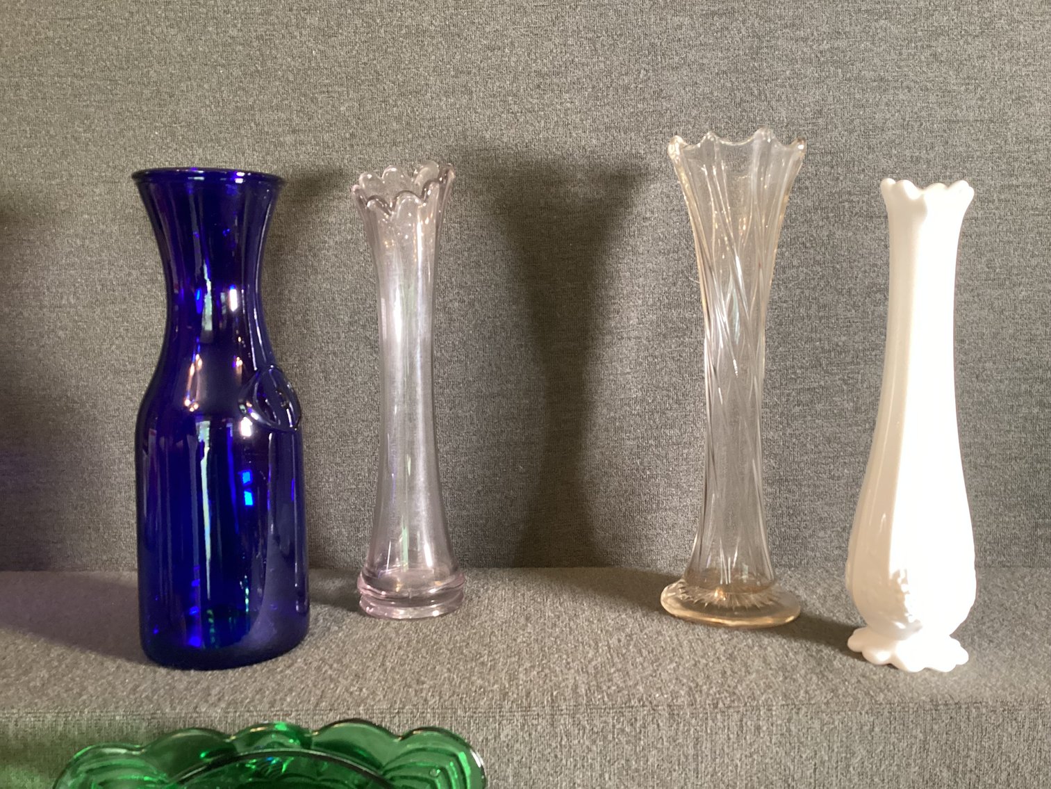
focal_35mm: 31
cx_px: 526
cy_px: 394
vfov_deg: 45.4
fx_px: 941
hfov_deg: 58.3
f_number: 2.4
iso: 320
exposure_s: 1/40
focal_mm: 3.3
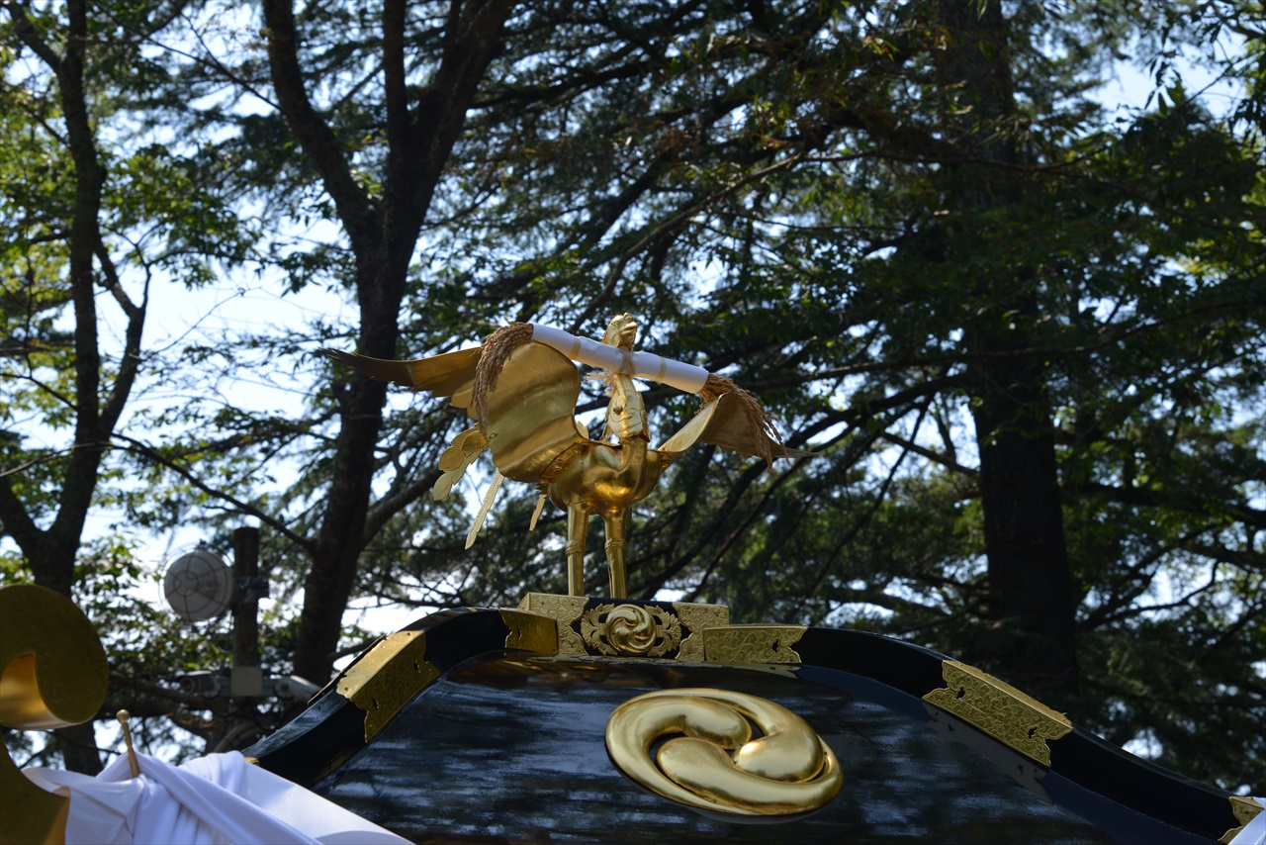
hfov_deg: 32.4
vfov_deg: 21.9
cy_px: 422
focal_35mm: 62
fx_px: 2181
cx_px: 633
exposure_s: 1/400
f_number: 10
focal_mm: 62
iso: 500
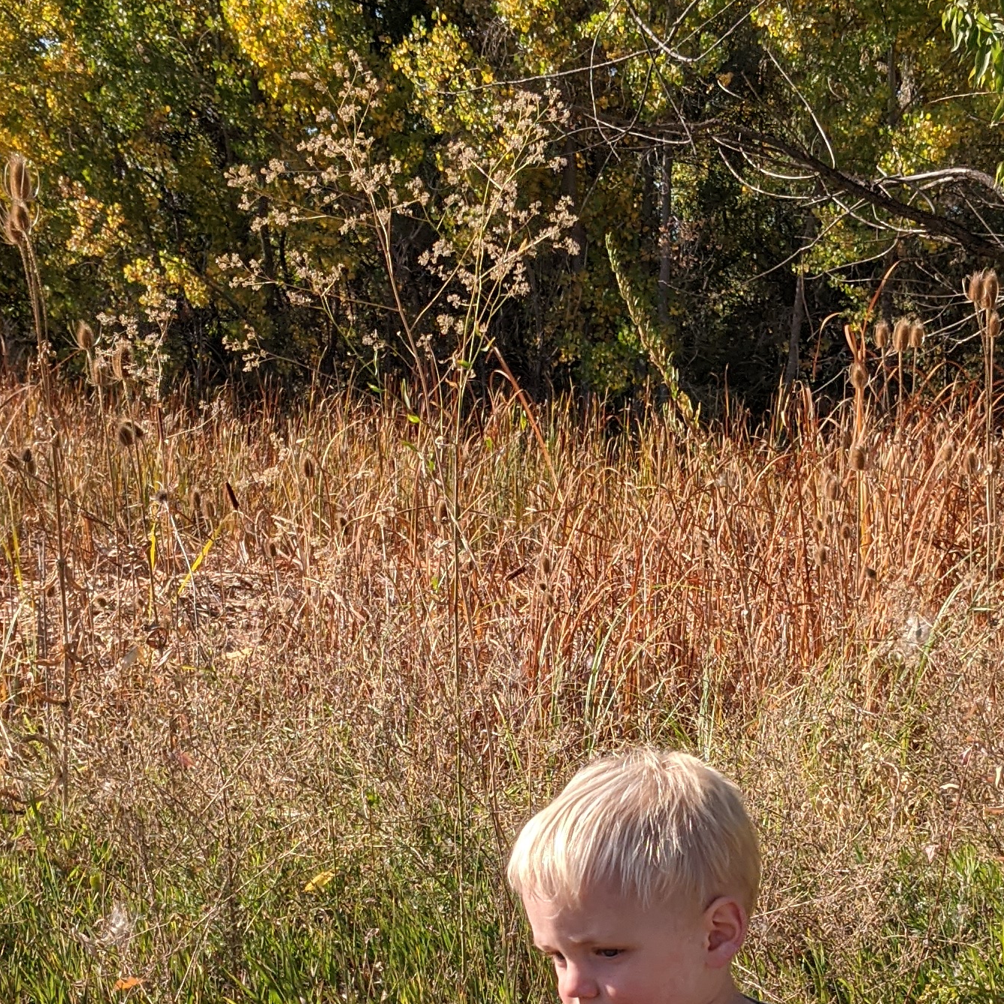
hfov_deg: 23.9
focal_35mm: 72
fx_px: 2363
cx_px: 636
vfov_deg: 23.8
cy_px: 724
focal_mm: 4.44
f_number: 1.8
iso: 74
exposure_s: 1/4673
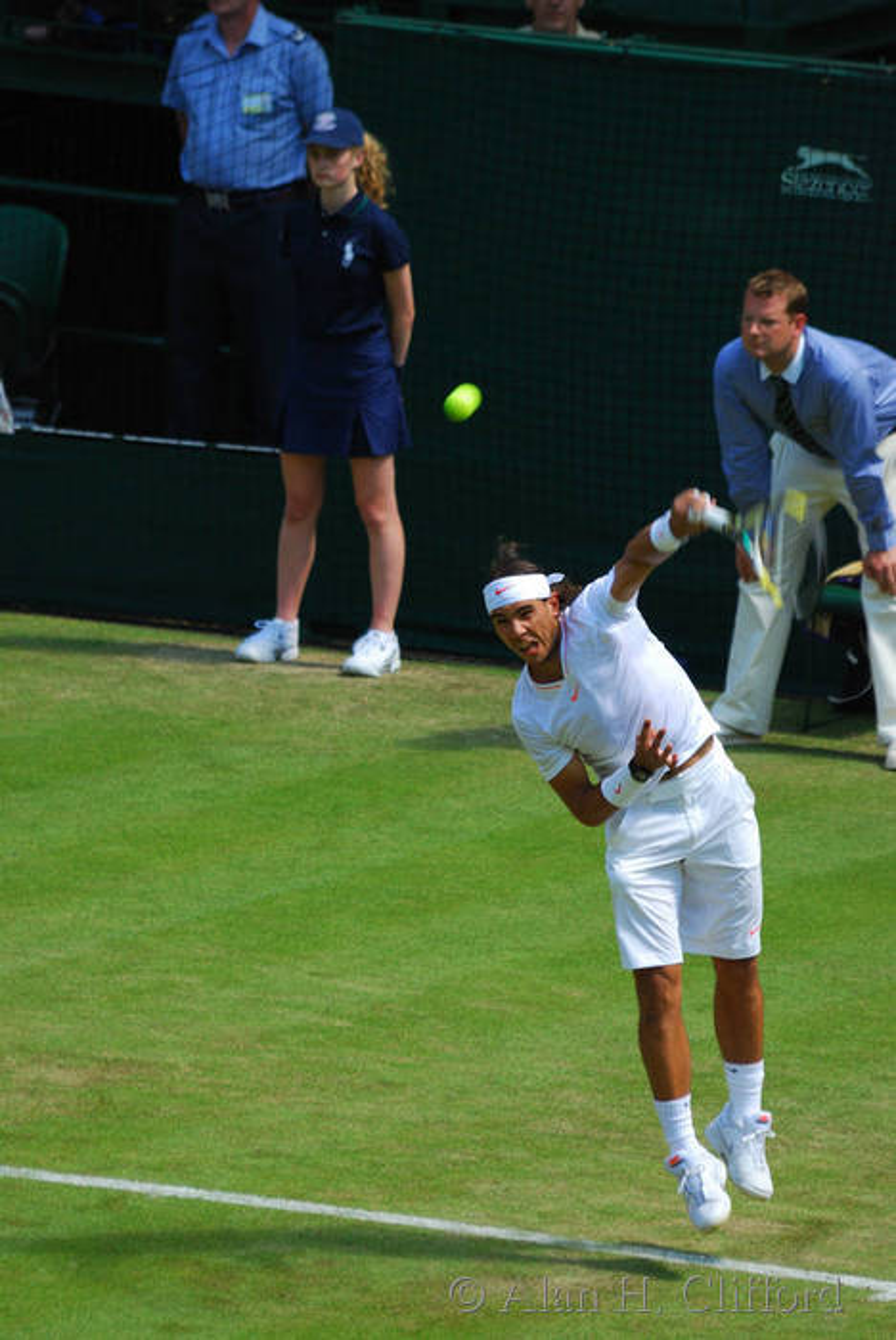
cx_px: 448
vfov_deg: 3.4
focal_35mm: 600
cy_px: 670
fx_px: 22354
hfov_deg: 2.3
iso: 360
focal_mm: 400
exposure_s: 1/400
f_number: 5.6
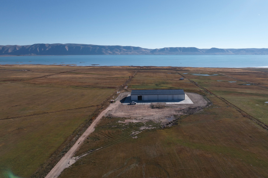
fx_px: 231
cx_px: 171
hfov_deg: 59.4
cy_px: 59
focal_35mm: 31
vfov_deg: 41.7
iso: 110
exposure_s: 1/2500
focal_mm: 8.38
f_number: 2.8
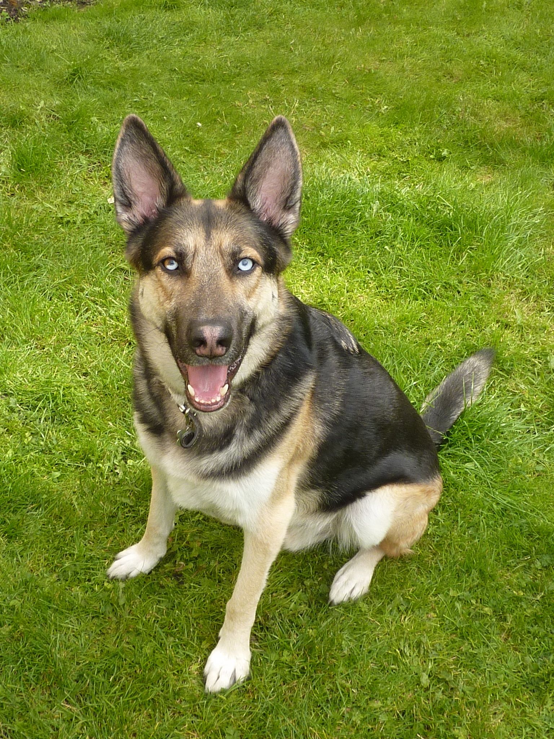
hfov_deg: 30.3
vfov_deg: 39.7
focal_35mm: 48
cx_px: 277
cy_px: 370
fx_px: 1024
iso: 80
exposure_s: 1/125
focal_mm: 4.4
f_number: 4
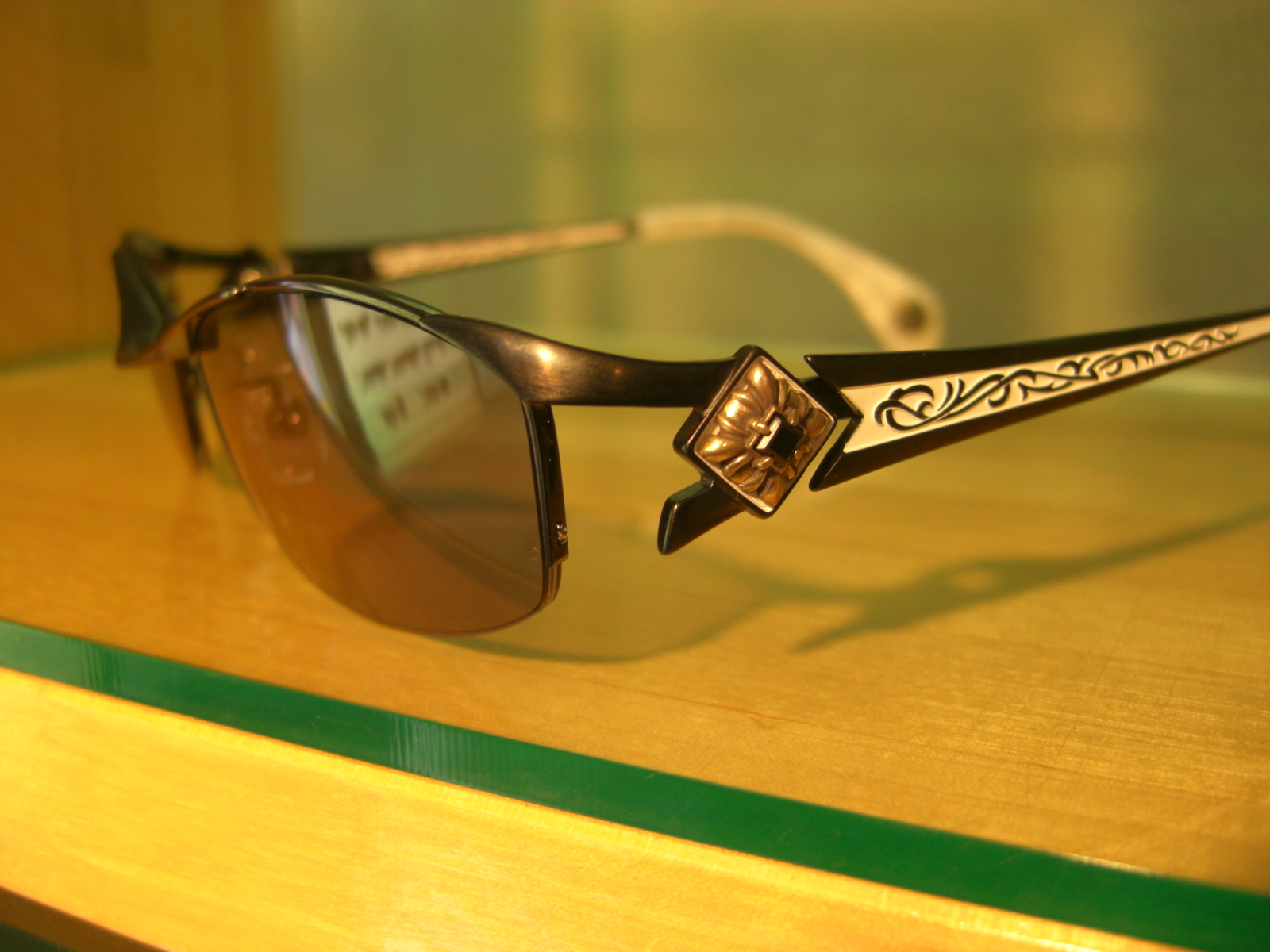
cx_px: 635
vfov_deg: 37.7
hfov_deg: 49.0
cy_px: 476
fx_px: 1394
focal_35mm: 38
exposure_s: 1/50
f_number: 2.8
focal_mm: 7.9
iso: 100
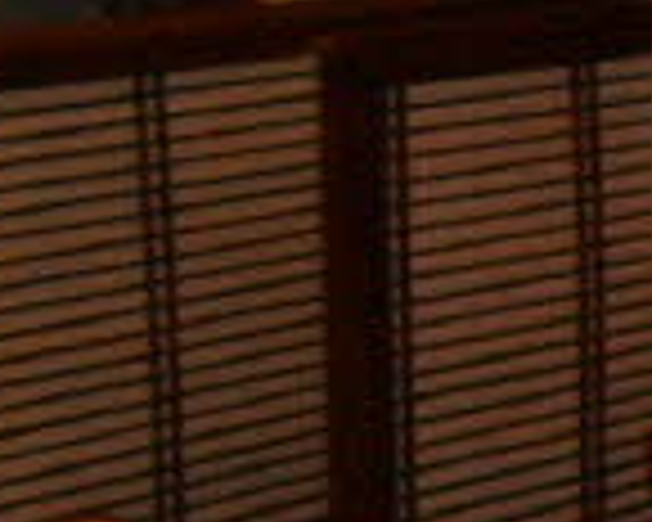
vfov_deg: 7.3
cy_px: 284
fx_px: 4091
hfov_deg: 8.4
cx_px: 1556
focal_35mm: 212
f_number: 2.9
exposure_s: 1/30
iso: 141
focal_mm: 6.2
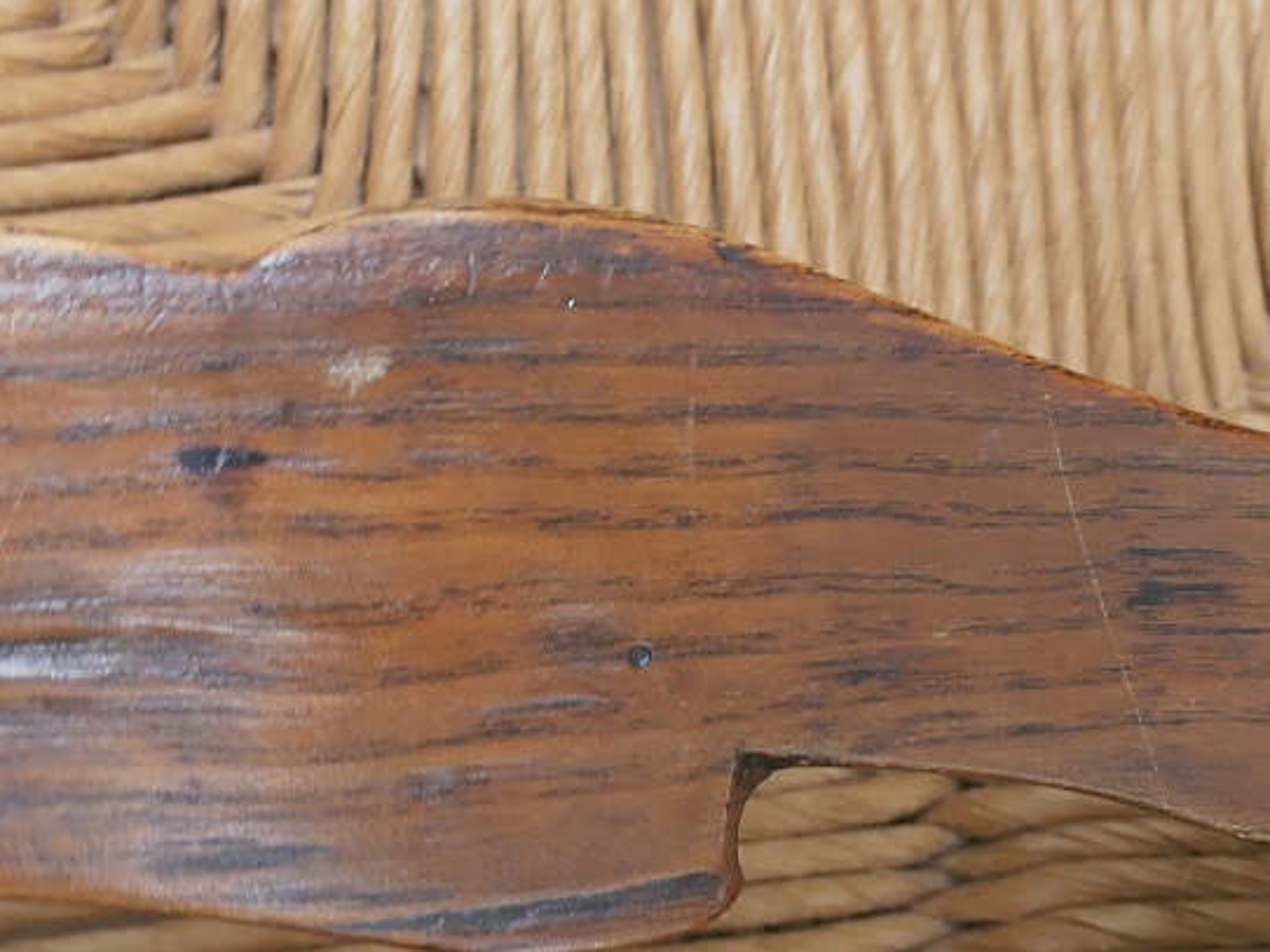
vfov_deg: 18.9
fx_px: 2860
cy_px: 560
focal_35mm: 78
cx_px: 651
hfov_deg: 25.0
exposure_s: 1/15
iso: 125
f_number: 3.6
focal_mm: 5.93
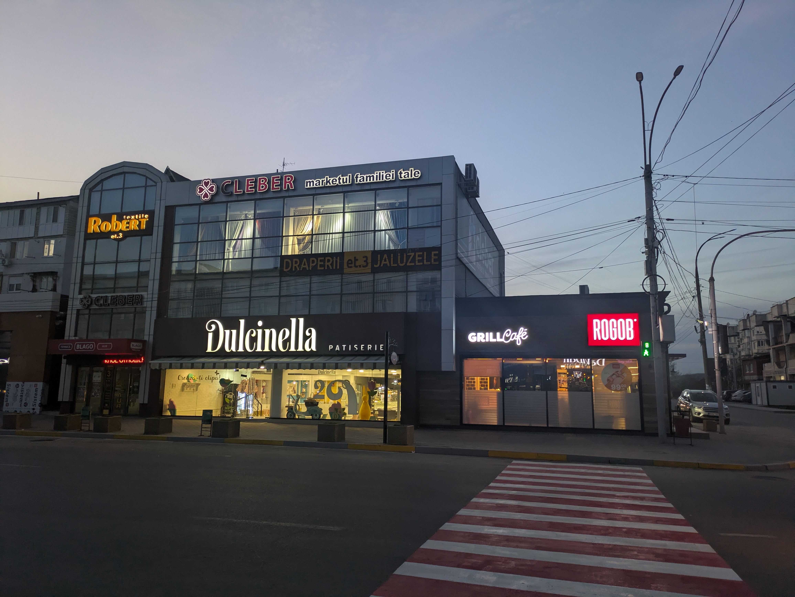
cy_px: 298
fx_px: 574
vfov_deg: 54.9
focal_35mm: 25
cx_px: 398
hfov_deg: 69.4
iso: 204
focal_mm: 5.43
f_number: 1.89
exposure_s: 1/100
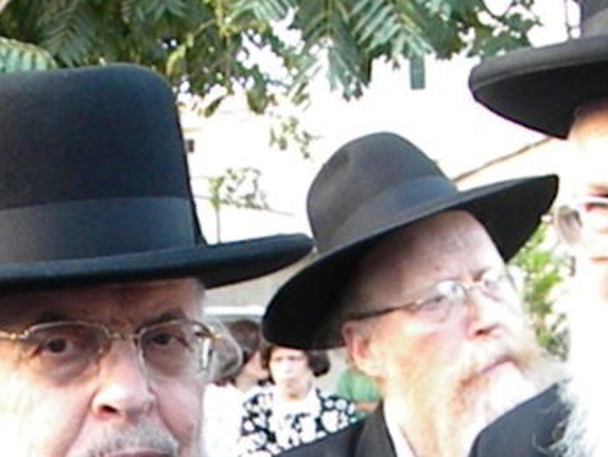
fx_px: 1458
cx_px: 222
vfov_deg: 16.8
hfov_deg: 23.5
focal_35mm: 83
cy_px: 589
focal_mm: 5
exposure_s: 1/92.3
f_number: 3.5
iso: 720
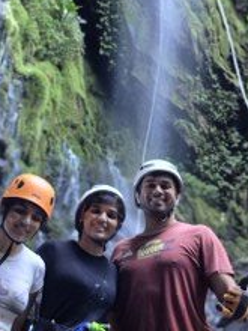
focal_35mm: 67
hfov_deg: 21.8
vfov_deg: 29.0
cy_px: 150
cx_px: 71
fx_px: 640
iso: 800
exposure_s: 1/120
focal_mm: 5.4
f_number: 1.8
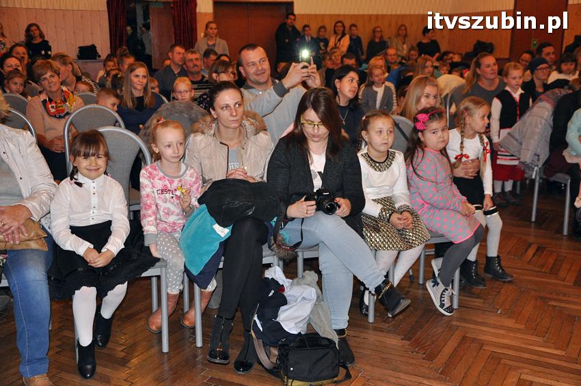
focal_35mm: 42
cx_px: 290
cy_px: 193
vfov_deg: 31.8
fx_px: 677
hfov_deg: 46.4
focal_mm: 28
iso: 1250
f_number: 4.5
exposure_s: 1/60
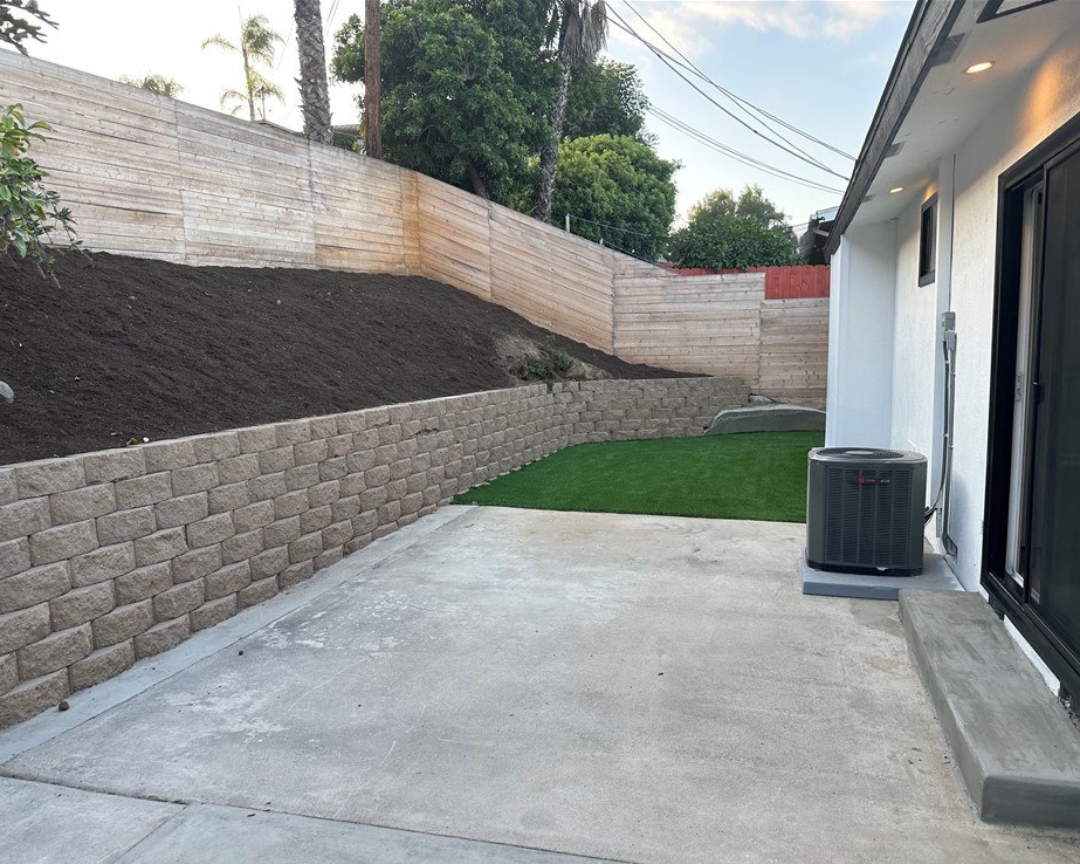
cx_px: 565
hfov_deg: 66.0
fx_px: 831
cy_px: 448
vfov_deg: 54.9
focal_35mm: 26
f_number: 1.78
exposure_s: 1/404
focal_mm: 6.86
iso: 80
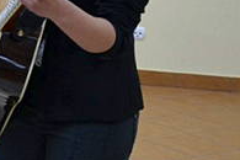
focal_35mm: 157
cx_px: -260
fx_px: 1047
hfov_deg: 11.6
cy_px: -66
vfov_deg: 8.6
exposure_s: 1/60
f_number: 4
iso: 720
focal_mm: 24
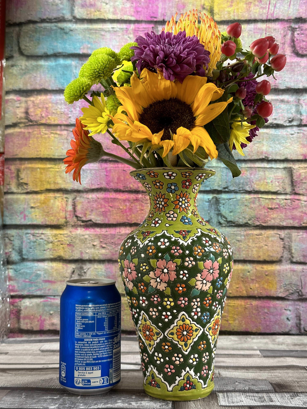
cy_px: 204
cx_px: 154
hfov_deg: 30.3
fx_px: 568
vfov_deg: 39.7
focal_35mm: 48
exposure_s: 1/68
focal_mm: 6.86
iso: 80
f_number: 1.78
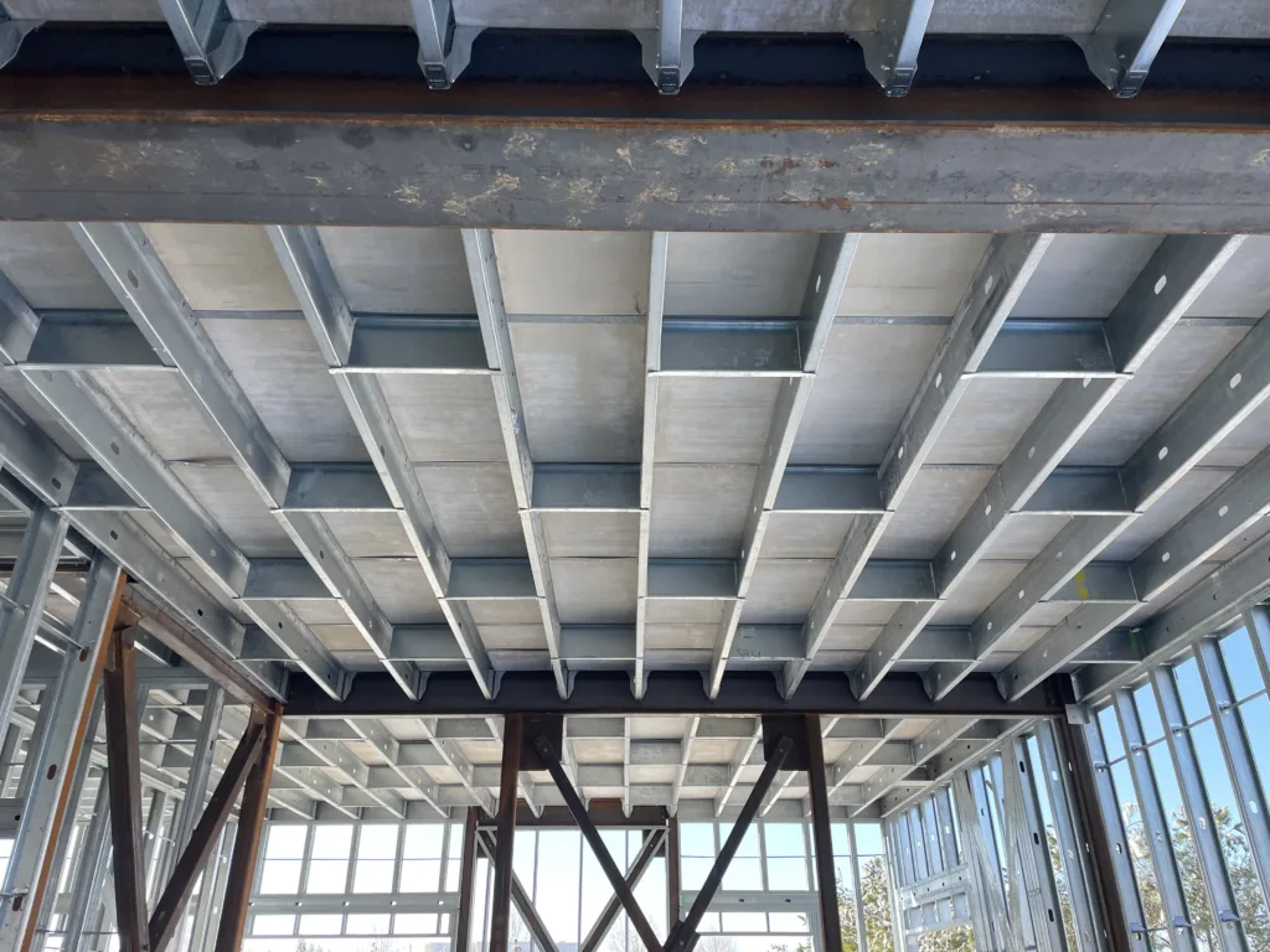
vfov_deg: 53.1
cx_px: 635
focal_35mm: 26
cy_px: 476
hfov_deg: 67.3
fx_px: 954
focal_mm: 4.2
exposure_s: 1/368
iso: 32
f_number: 1.6
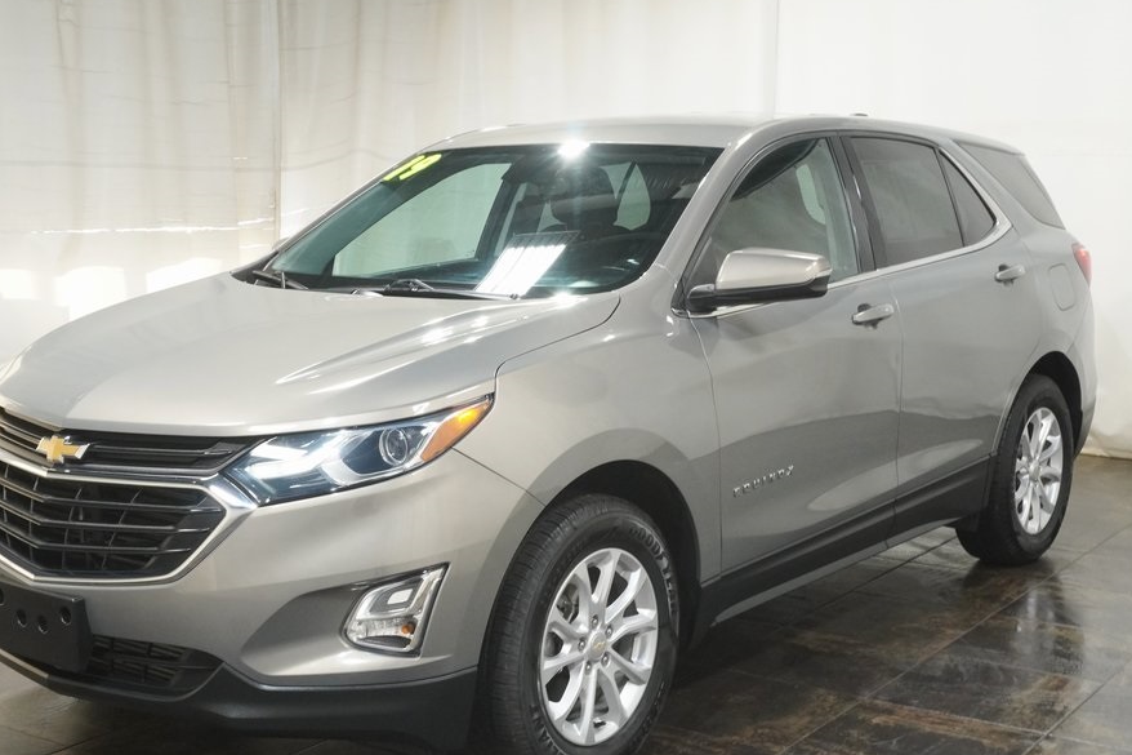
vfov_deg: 27.5
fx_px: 1540
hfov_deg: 40.3
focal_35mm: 49
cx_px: 526
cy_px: 423
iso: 2000
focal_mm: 28
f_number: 11
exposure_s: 1/25
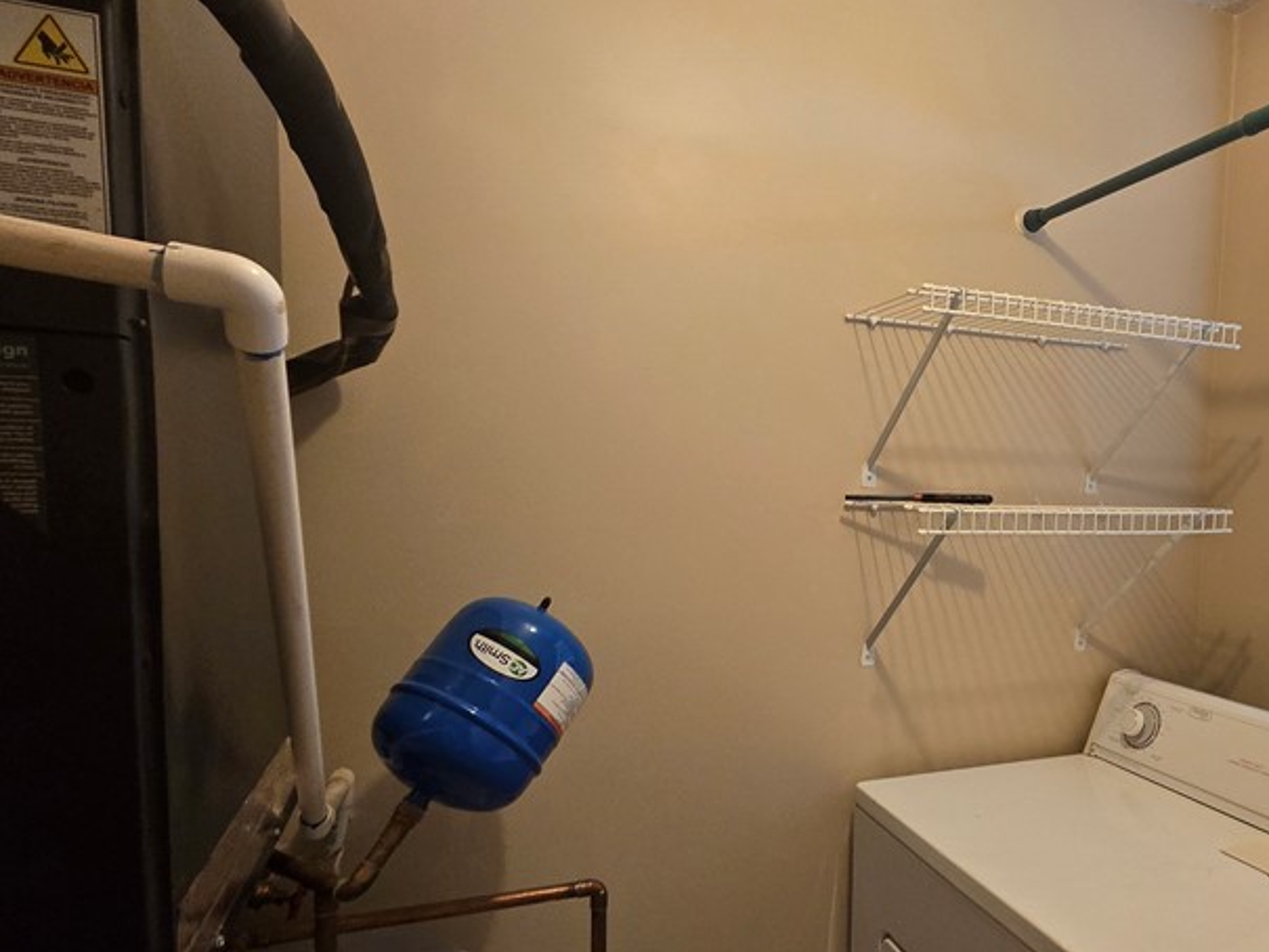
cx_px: 873
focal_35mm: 22
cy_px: 568
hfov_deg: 73.4
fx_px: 807
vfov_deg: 60.6
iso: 400
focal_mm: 2.2
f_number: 2.2
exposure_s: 1/60
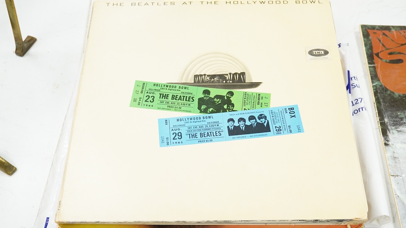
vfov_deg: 24.9
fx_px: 517
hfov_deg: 42.9
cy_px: 119
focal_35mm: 48
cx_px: 206
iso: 2500
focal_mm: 30
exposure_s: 1/200
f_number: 9
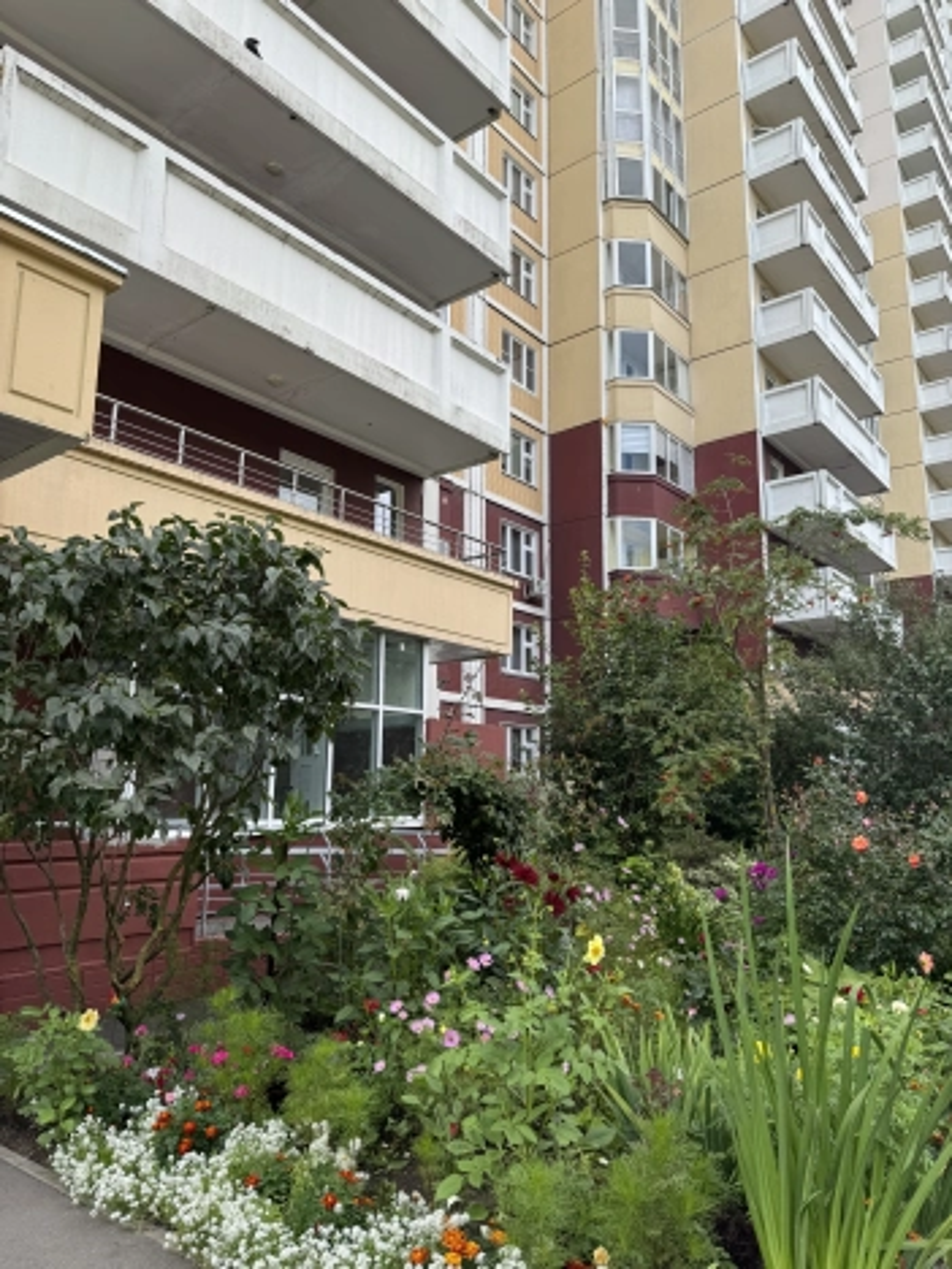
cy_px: 634
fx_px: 880
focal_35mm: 24
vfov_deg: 71.6
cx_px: 476
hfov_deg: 56.8
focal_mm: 6.76
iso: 80
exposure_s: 1/1131
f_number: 1.78
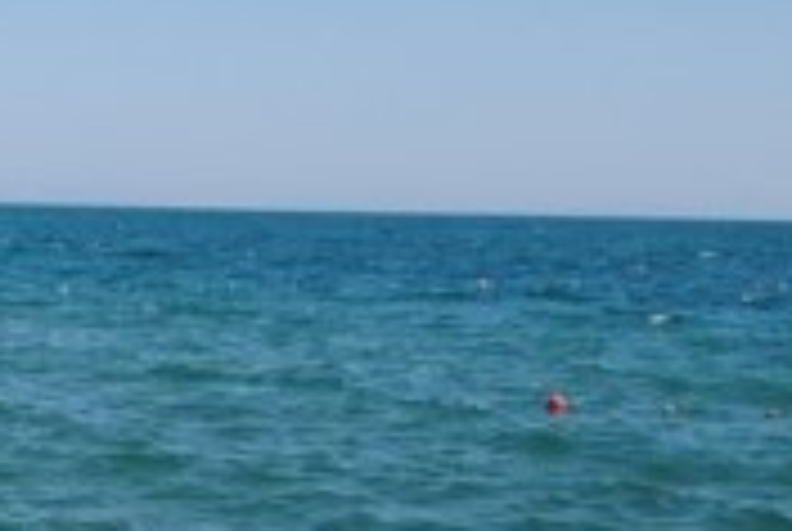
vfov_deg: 13.3
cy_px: 774
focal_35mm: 98
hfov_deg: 18.4
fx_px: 2160
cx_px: -398
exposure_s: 1/200
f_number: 10
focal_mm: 10
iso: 100
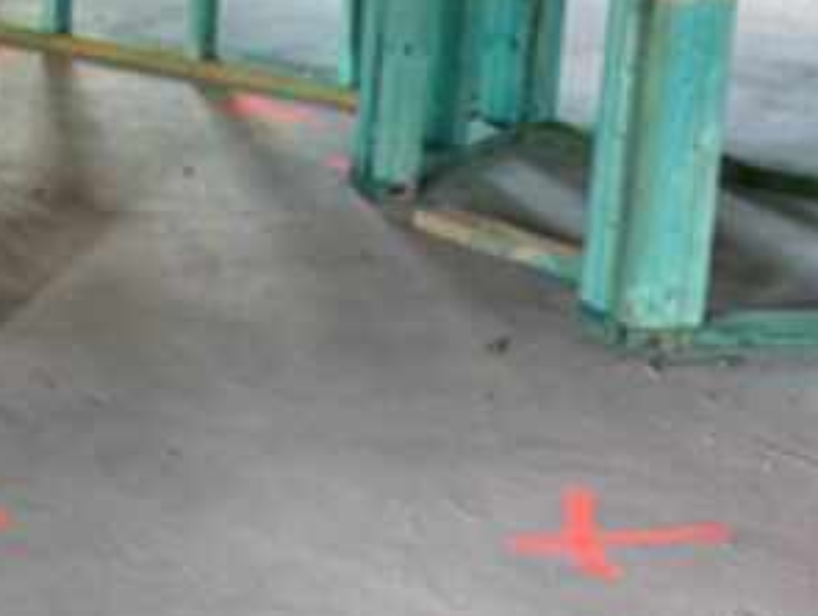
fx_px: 2461
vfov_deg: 13.9
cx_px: -682
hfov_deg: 15.9
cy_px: -100
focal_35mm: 104
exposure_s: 1/60
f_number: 1.78
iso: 200
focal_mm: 6.76
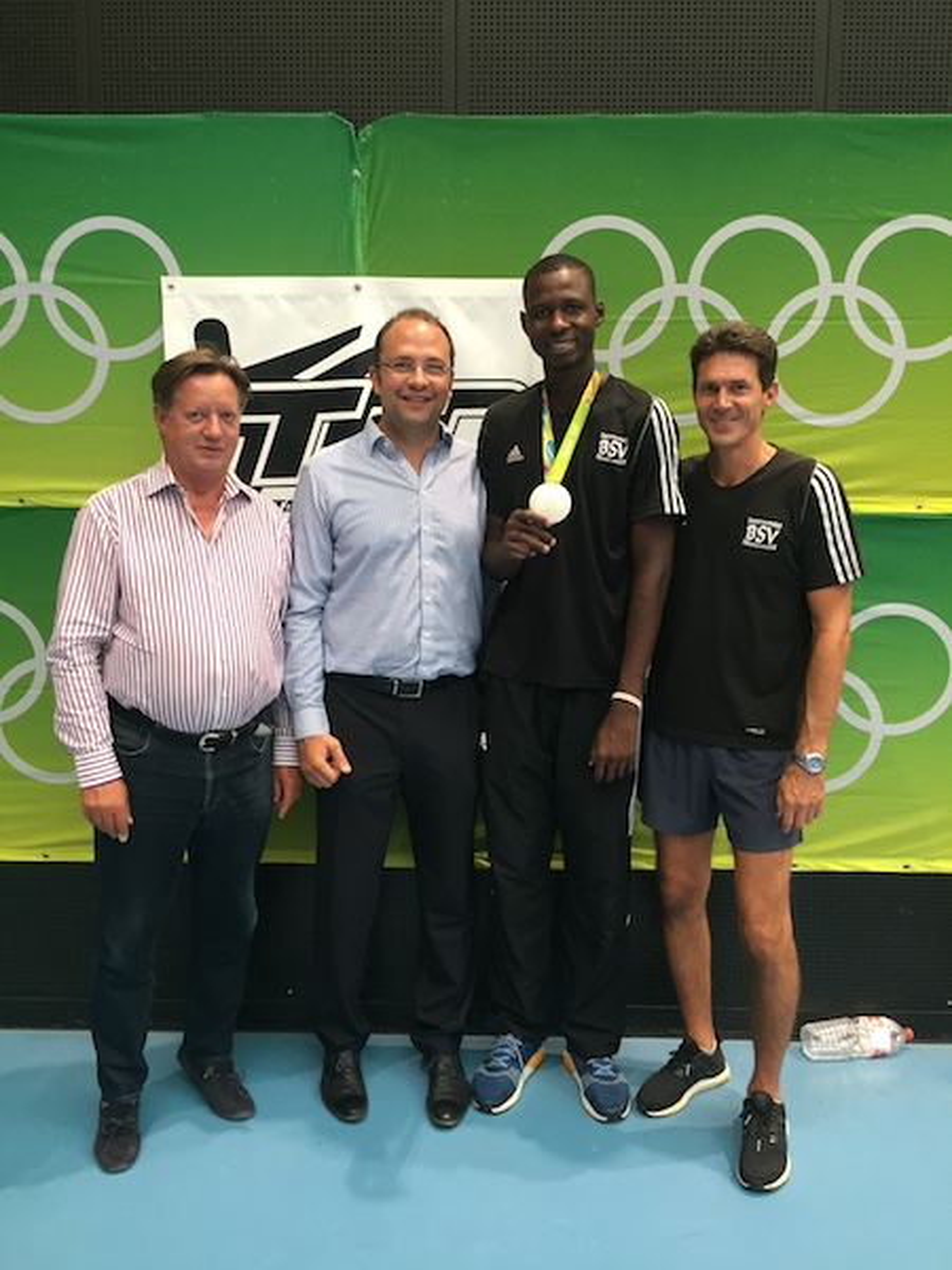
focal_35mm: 29
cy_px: 635
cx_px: 476
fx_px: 1063
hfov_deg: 48.2
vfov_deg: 61.7
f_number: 2.2
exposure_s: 1/33
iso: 100
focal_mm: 4.15
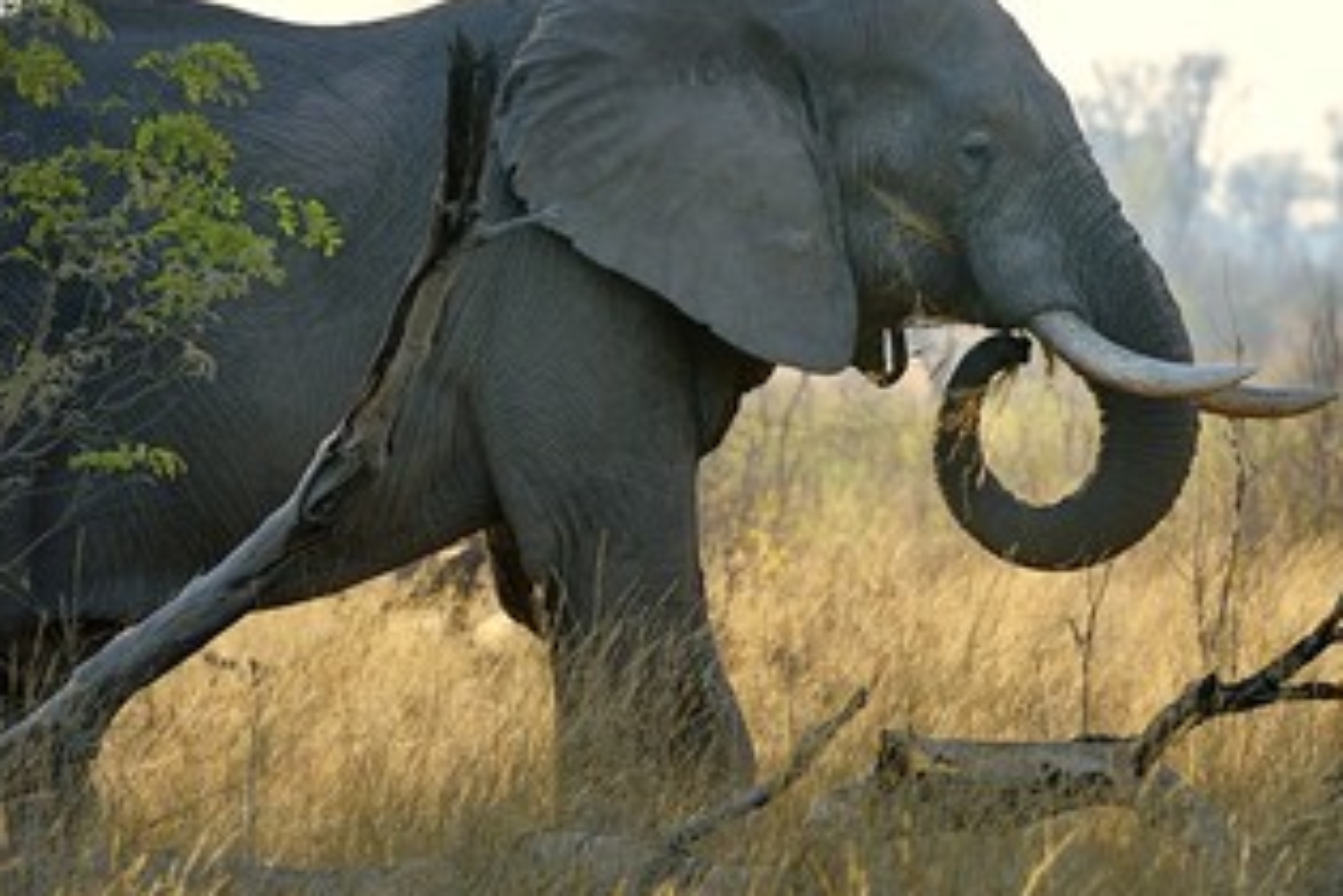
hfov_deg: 5.5
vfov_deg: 3.7
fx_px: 13914
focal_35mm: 373
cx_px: 537
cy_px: 444
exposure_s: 1/500
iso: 400
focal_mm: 280
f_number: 8
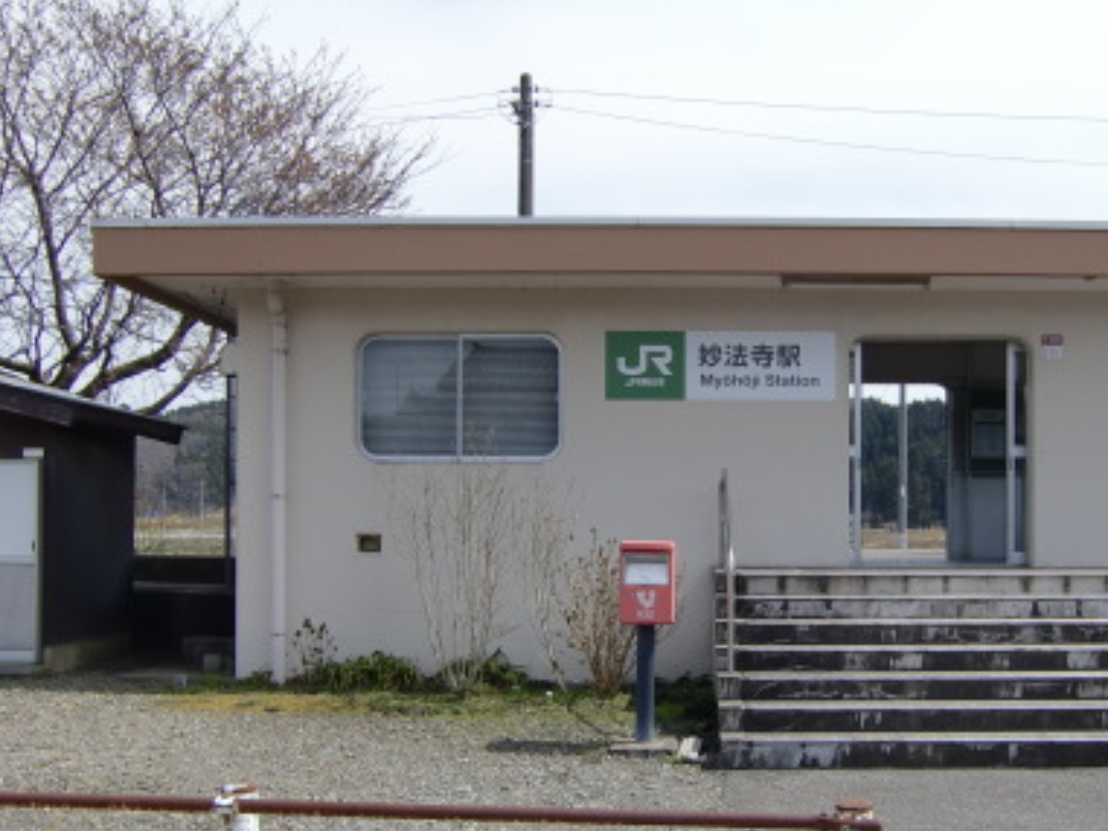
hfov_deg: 40.0
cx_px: 721
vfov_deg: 30.7
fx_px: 1505
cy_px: 538
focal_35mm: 47
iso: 64
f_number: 7
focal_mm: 4.9
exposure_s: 1/200
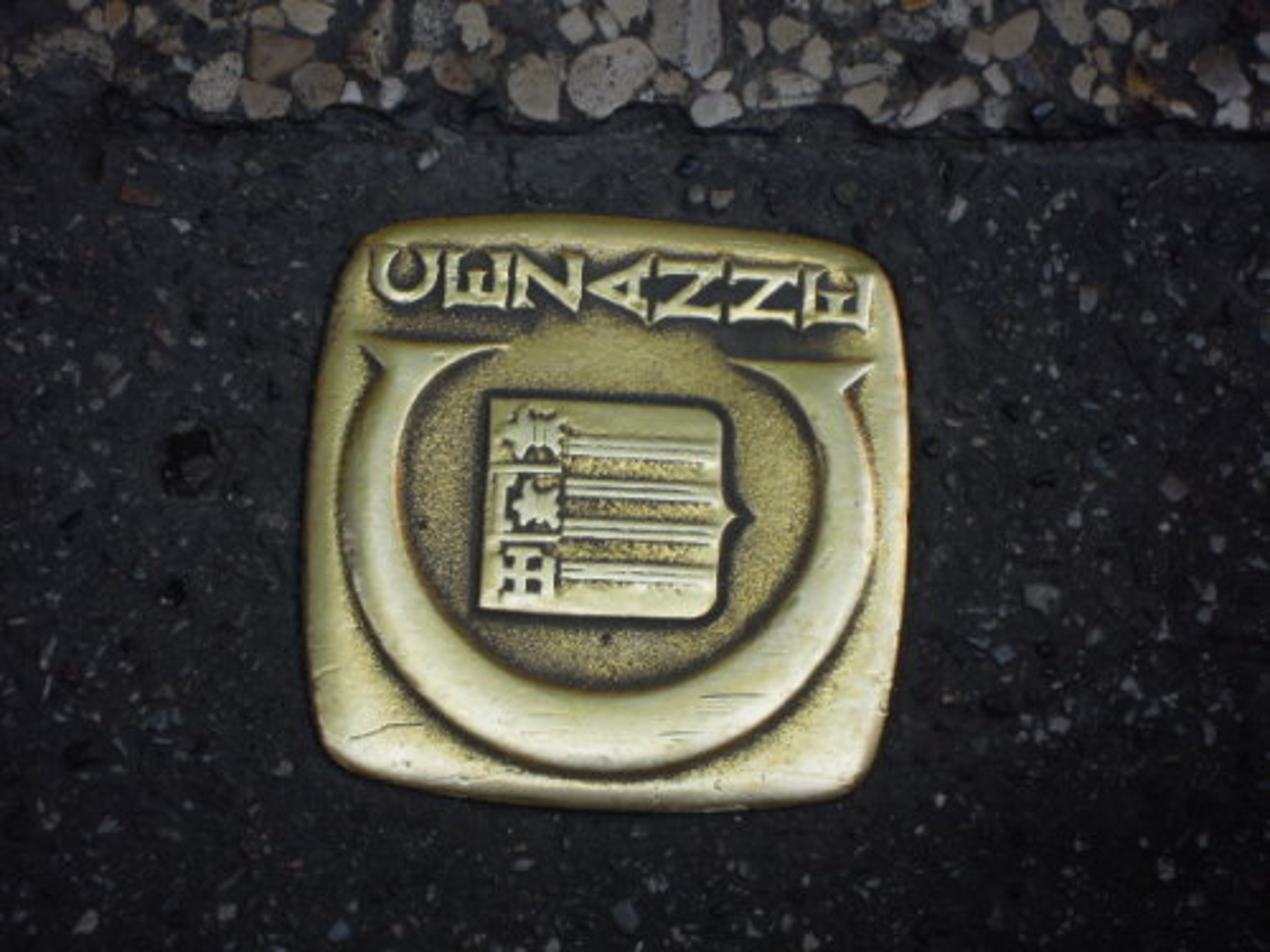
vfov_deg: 10.6
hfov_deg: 14.1
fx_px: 5136
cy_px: 476
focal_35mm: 140
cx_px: 635
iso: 100
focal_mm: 25
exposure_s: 1/100
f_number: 6.6
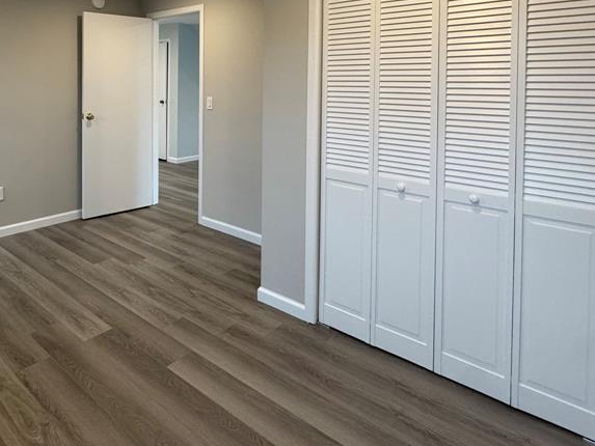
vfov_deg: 51.5
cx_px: 199
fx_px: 430
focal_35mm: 25
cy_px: 89
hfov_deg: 67.5
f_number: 2.2
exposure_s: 1/120
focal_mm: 2.22
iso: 250
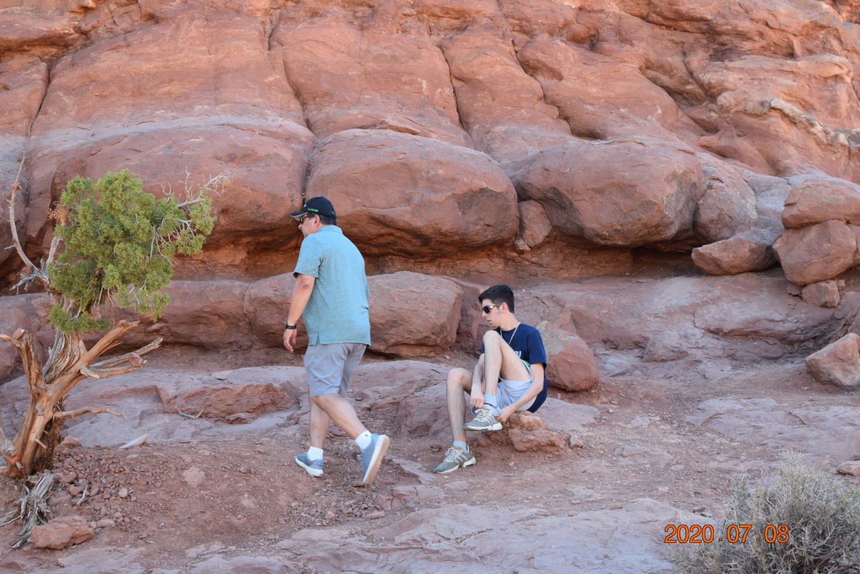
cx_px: 435
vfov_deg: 19.9
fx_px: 1637
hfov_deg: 29.4
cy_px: 287
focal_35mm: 69
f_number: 6.3
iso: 400
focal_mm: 45
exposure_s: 1/160
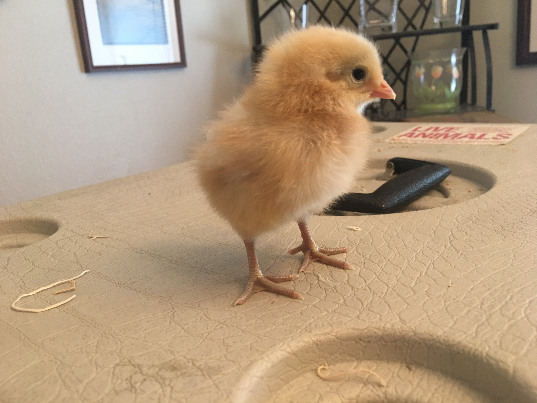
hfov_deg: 61.7
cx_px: 268
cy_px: 202
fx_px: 450
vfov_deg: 48.2
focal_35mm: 29
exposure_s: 1/15
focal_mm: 4.15
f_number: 2.2
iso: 80
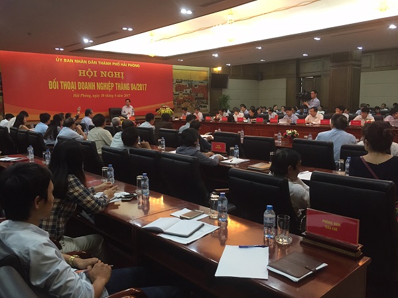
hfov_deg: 61.7
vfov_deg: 48.2
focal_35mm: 29
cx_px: 199
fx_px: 333
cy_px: 149
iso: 160
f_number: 2.2
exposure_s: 1/33
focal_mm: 4.15
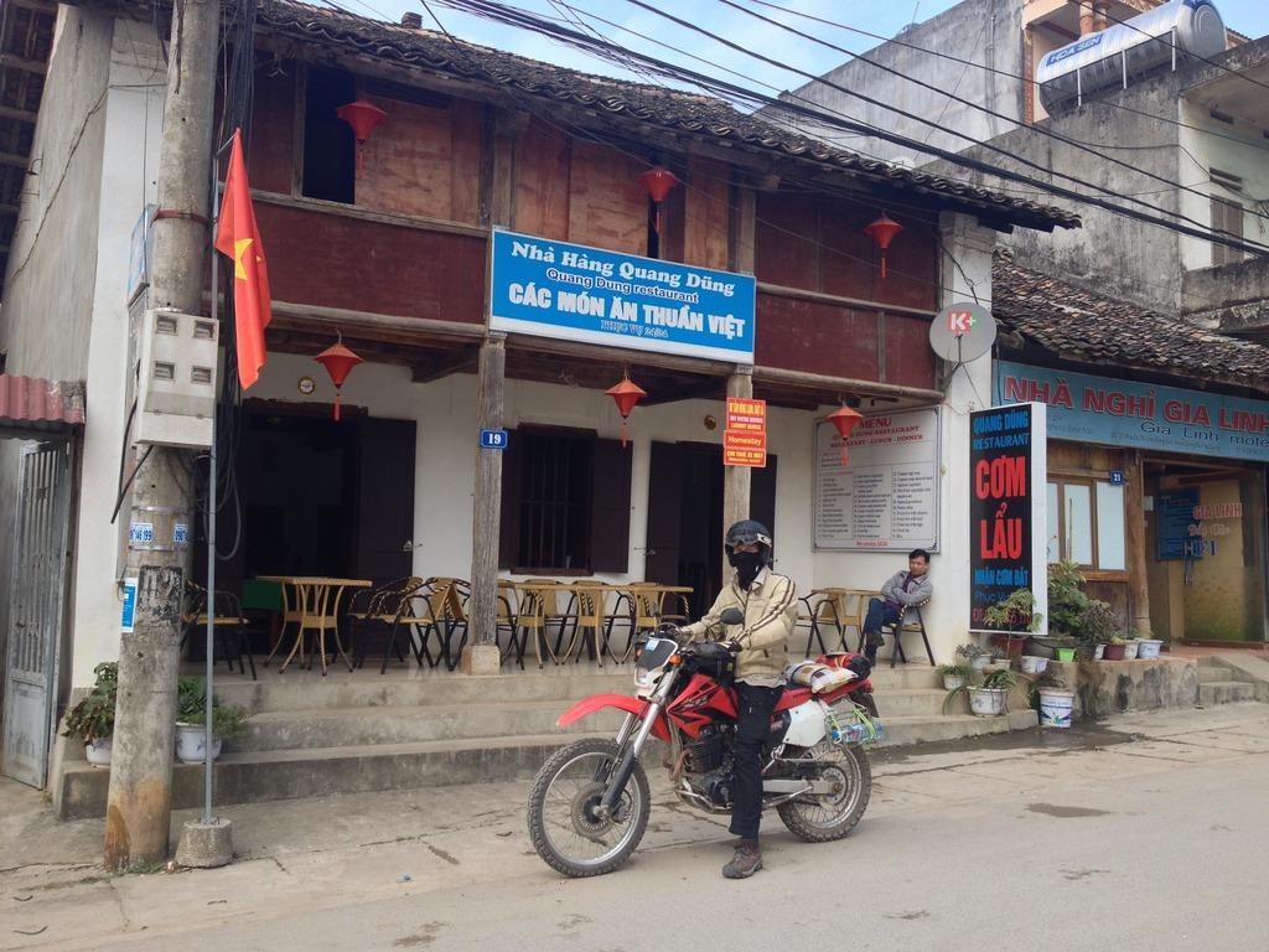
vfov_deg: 40.7
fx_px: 1283
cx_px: 634
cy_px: 476
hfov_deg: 52.6
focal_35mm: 35
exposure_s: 1/298
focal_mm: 4.28
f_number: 2.4
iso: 50
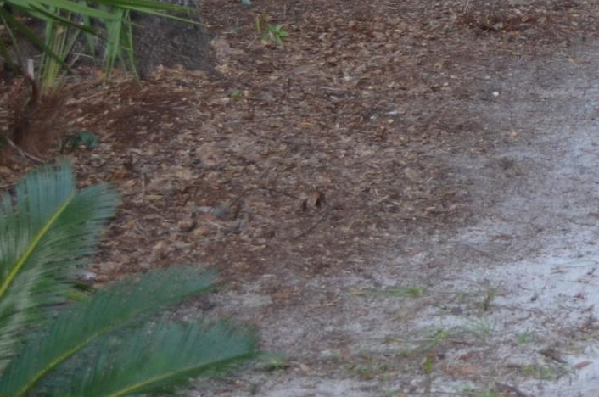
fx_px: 2541
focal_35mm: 153
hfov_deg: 12.7
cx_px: 940
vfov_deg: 8.8
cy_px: -159
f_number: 4
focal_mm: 24
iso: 450
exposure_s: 1/60
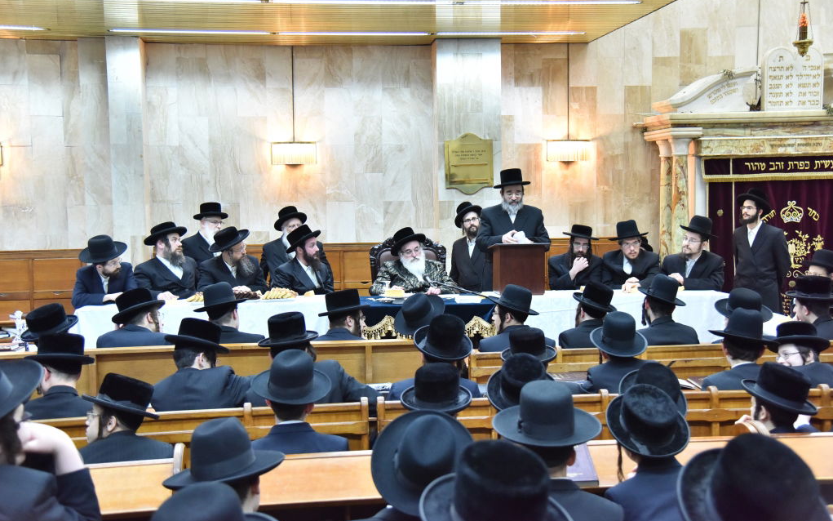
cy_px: 244
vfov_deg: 28.6
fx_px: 1022
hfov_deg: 44.4
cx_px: 417
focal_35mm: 45
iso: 2500
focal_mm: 44
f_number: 4
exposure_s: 1/125
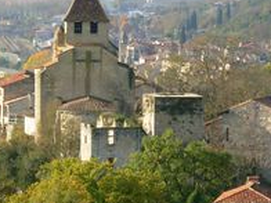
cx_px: 86
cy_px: 85
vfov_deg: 3.8
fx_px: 3053
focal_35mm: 390
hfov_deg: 5.1
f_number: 4.7
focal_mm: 25.3
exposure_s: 1/287
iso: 50
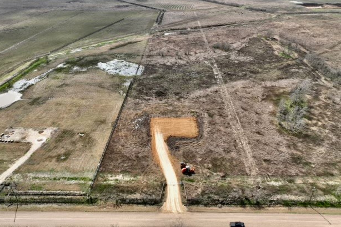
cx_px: 173
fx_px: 246
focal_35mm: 26
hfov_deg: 69.4
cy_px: 104
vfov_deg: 49.5
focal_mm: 12.29
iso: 100
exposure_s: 1/1000
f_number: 2.8
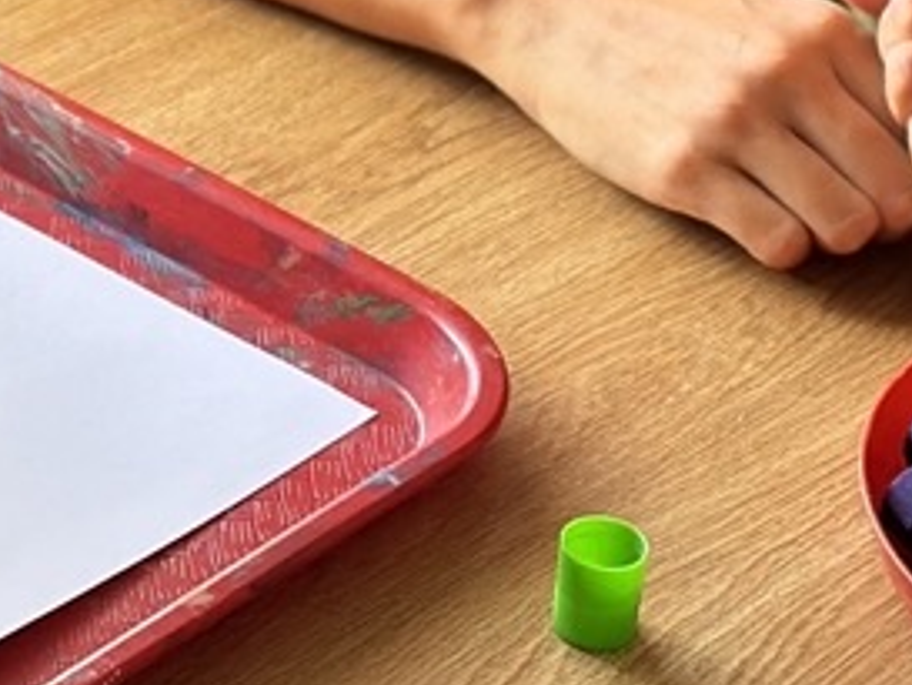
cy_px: -344
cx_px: 20
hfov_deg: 8.7
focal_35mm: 225
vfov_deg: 6.5
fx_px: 5931
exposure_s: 1/146
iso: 80
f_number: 1.78
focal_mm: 6.86
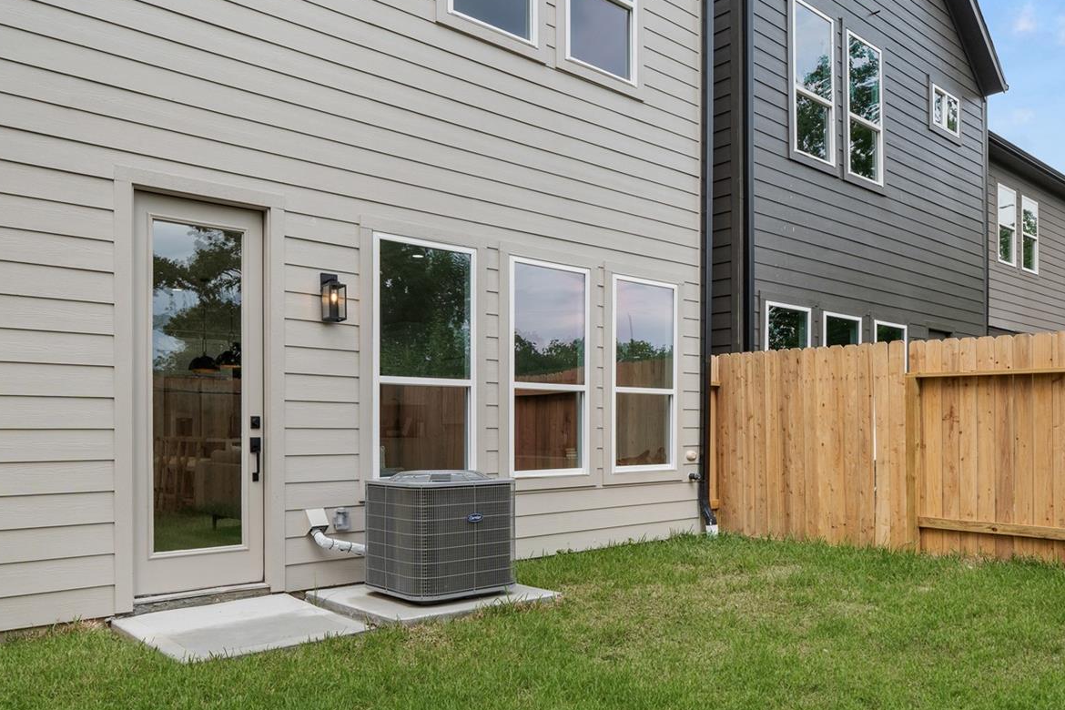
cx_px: 585
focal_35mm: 28
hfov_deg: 65.3
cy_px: 419
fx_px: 828
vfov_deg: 46.2
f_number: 9
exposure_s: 1/40
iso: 200
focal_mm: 16
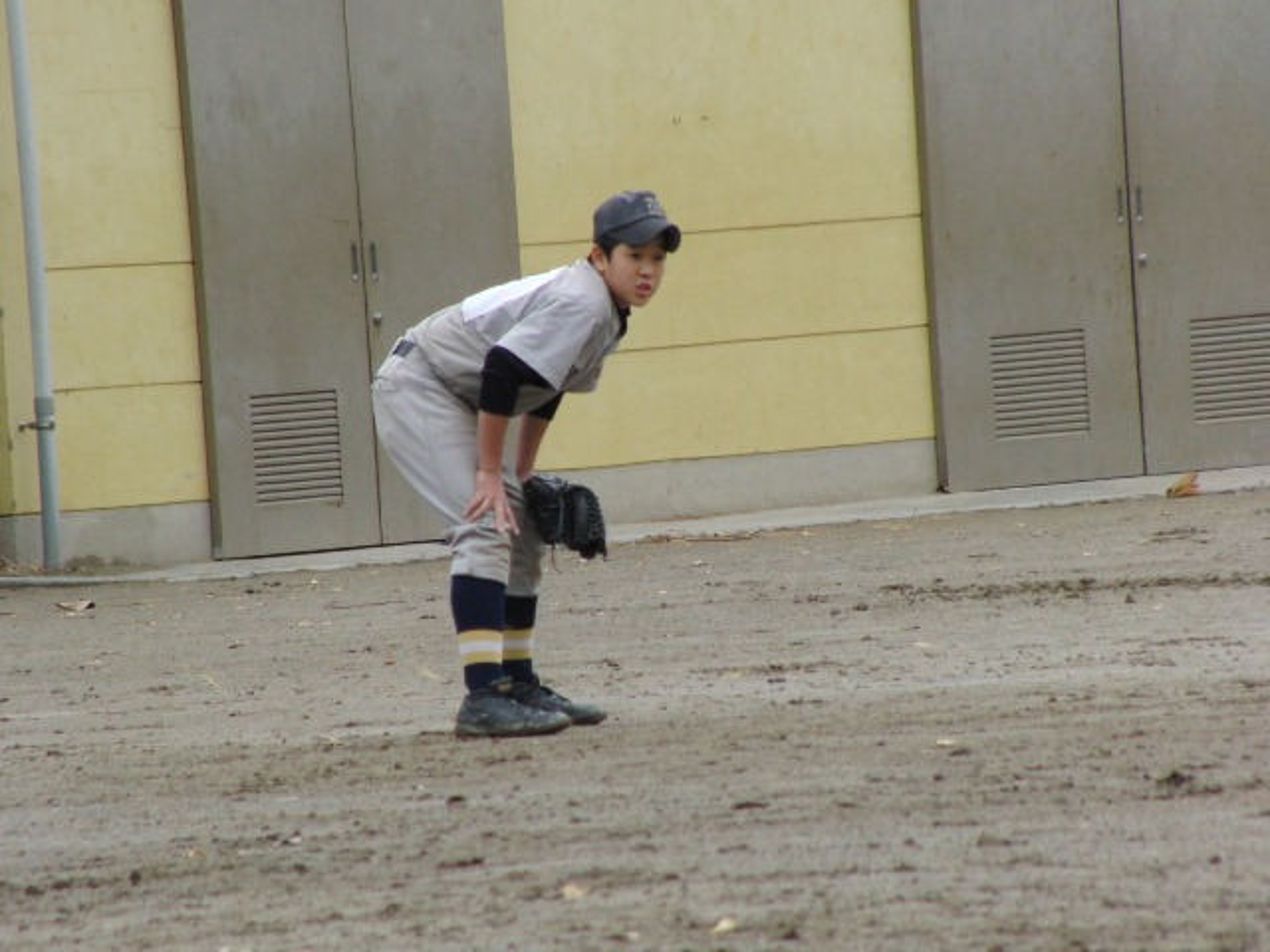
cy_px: 476
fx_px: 19078
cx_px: 635
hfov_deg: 3.8
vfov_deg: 2.9
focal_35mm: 520
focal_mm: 92
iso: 200
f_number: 4.5
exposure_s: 1/250
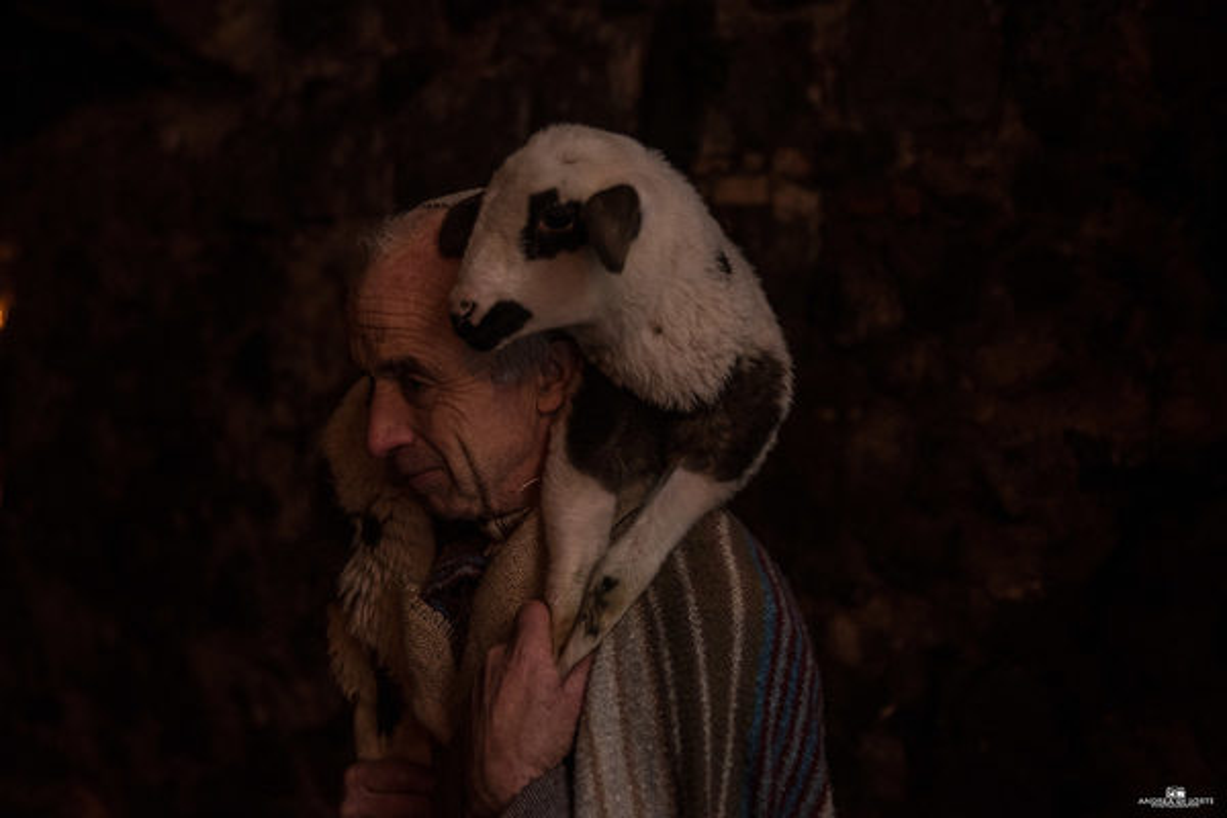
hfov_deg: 42.7
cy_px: 409
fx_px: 1568
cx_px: 614
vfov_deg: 29.2
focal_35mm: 46
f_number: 2.8
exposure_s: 1/160
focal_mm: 46
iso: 2000
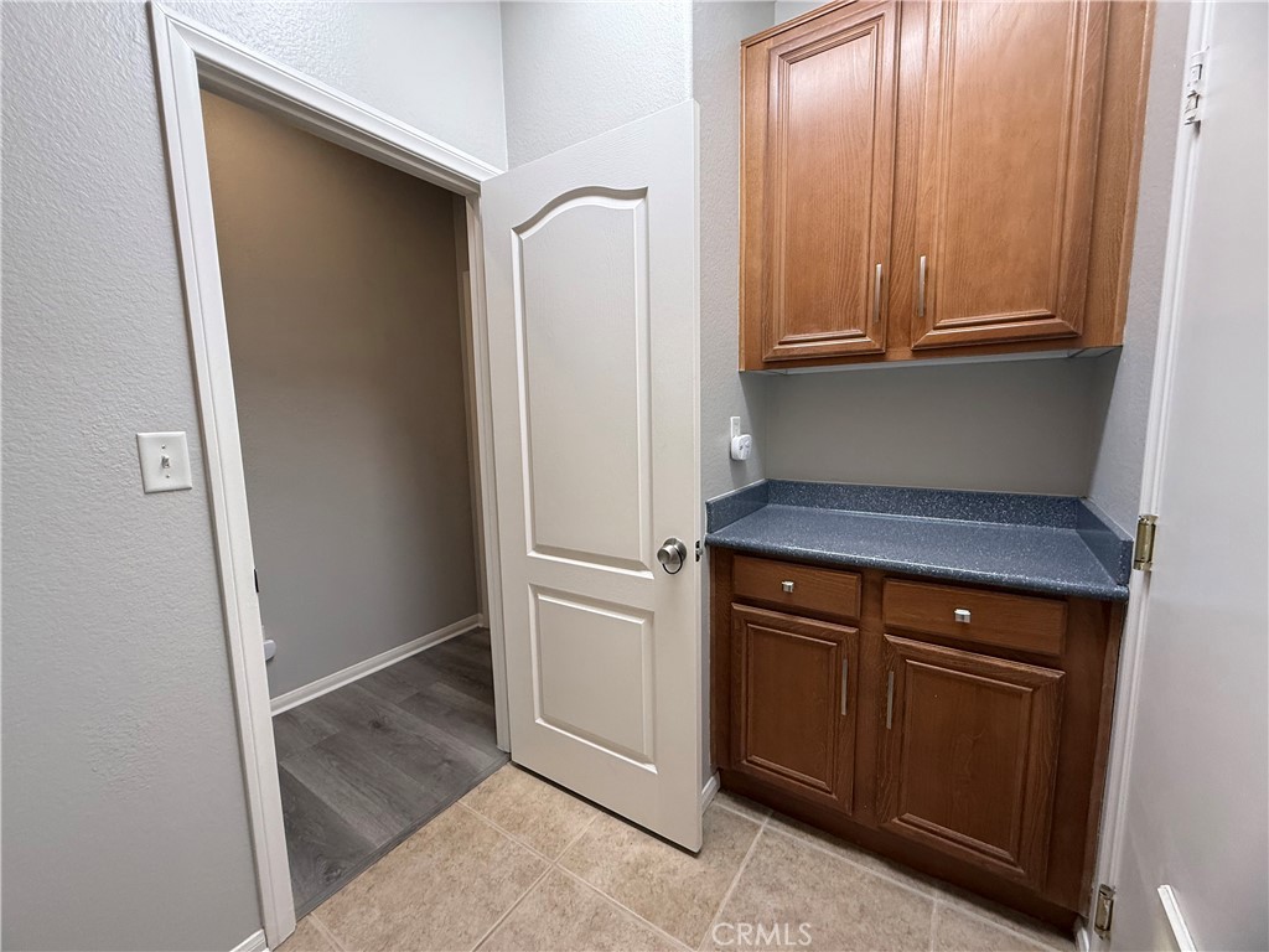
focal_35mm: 14
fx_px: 513
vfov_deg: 85.7
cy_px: 476
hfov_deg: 102.1
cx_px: 634
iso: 200
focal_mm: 2.22
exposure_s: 1/120
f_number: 2.2
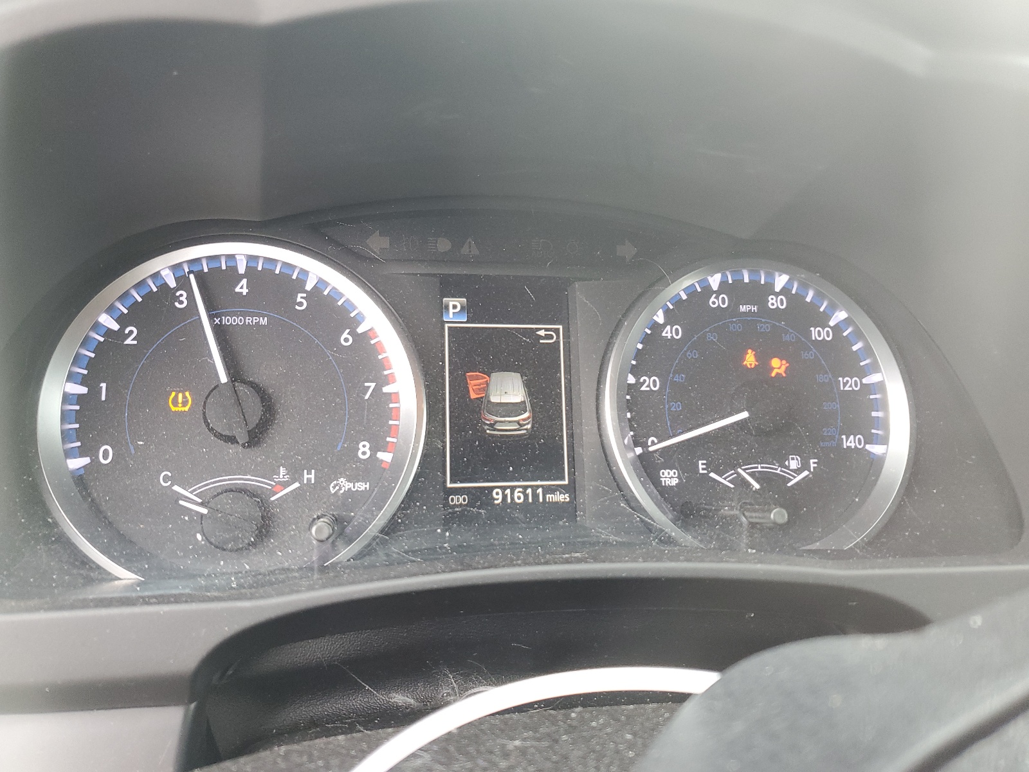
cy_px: 386
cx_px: 514
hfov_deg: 67.3
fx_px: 773
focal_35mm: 26
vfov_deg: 53.1
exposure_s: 1/60.2
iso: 104
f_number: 1.5
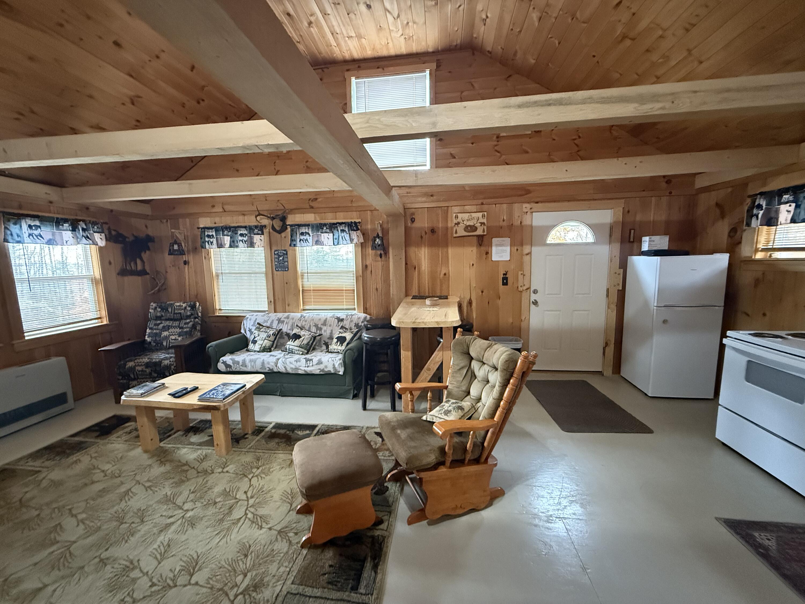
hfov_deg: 102.1
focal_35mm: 14
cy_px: 302
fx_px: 326
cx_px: 402
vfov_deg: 85.7
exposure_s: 1/60
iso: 1250
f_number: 2.2
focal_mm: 2.22
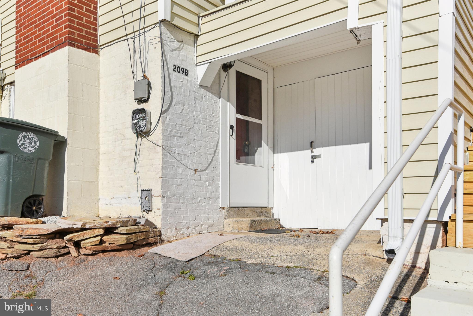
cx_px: 236
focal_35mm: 31
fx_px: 407
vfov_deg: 42.4
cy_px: 158
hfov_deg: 60.3
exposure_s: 1/4000
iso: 400
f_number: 8
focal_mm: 31
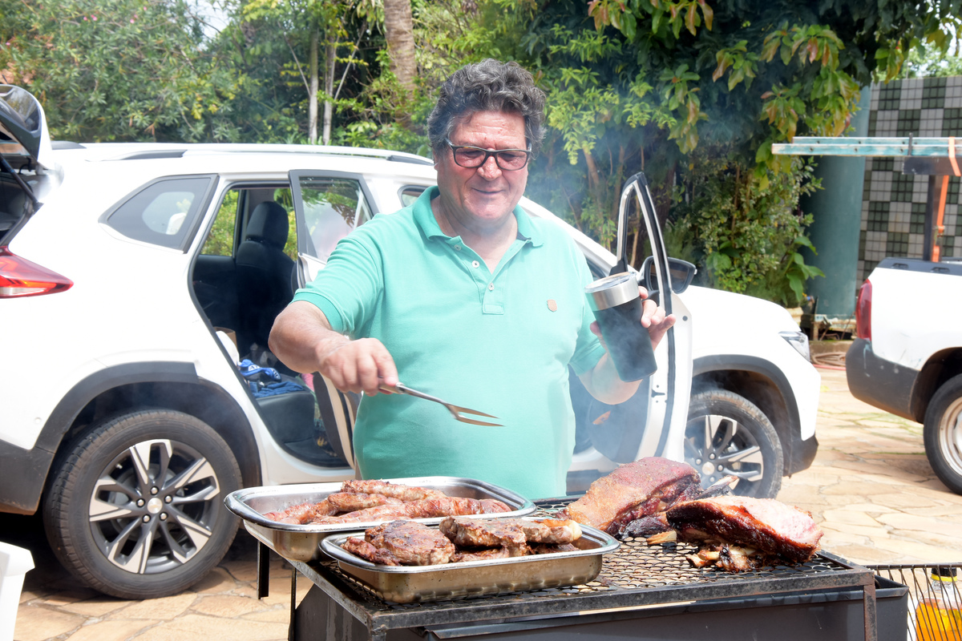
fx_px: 1683
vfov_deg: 21.6
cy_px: 320
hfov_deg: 31.9
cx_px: 481
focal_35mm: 63
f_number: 13
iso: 500
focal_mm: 42
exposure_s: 1/200
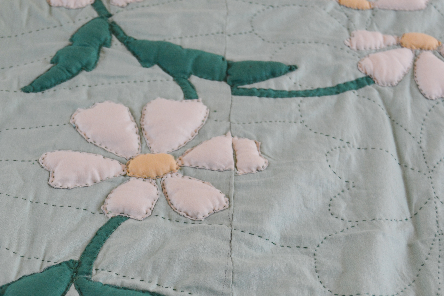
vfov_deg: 15.0
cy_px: 192
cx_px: 151
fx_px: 1122
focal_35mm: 91
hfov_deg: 22.3
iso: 400
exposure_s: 1/80
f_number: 4.5
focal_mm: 32
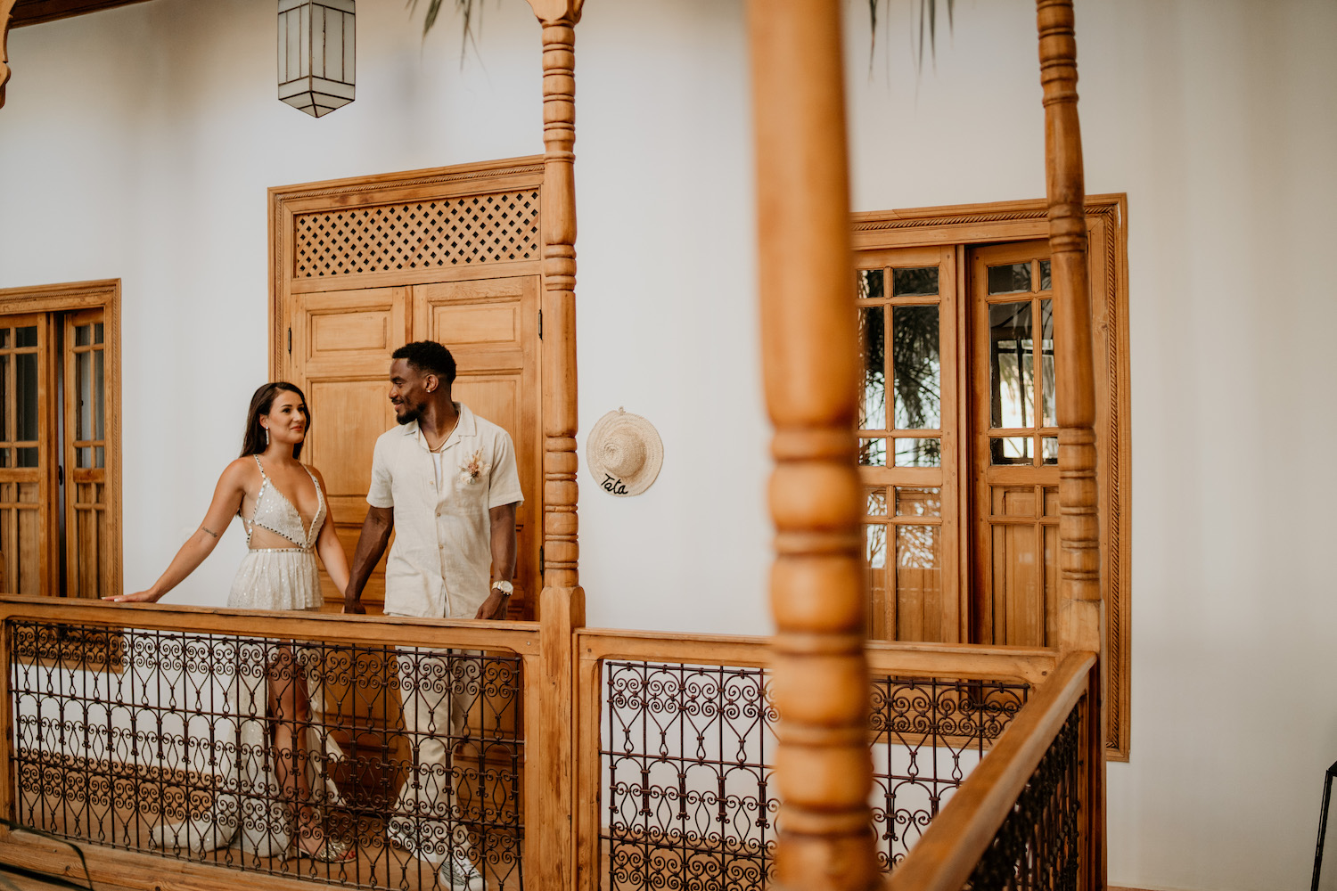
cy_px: 446
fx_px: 1300
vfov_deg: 37.9
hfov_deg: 54.4
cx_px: 668
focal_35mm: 35
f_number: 1.4
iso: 640
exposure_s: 1/2000
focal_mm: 35
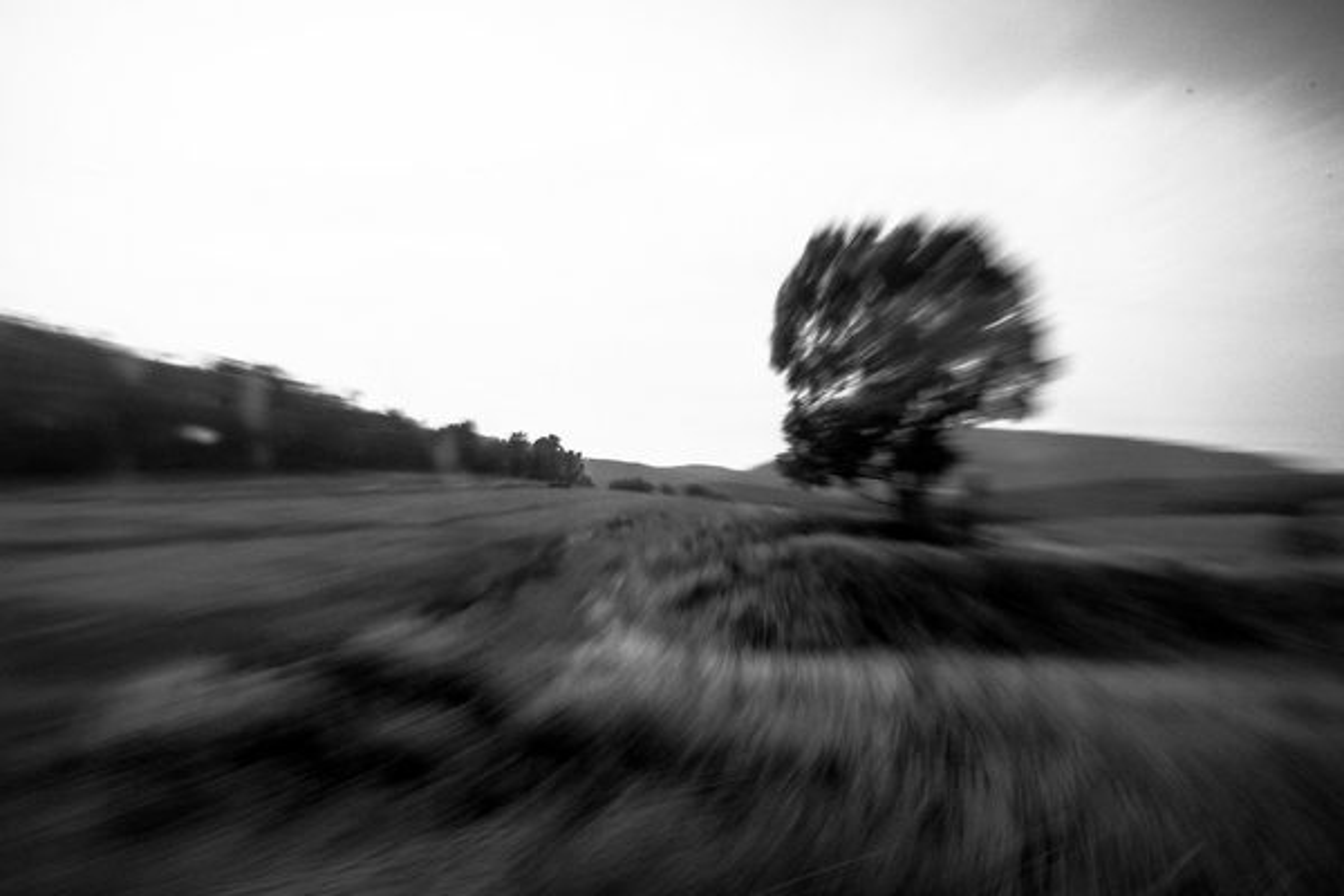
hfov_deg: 51.3
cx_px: 672
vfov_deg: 35.5
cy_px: 448
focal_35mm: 38
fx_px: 1400
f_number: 22
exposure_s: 1/30
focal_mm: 25
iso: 100
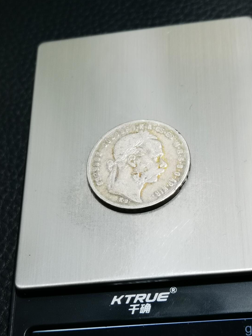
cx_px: 144
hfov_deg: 20.7
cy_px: 197
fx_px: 689
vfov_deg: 27.4
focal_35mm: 71
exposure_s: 1/100
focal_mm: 6.67
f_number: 1.9
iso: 125
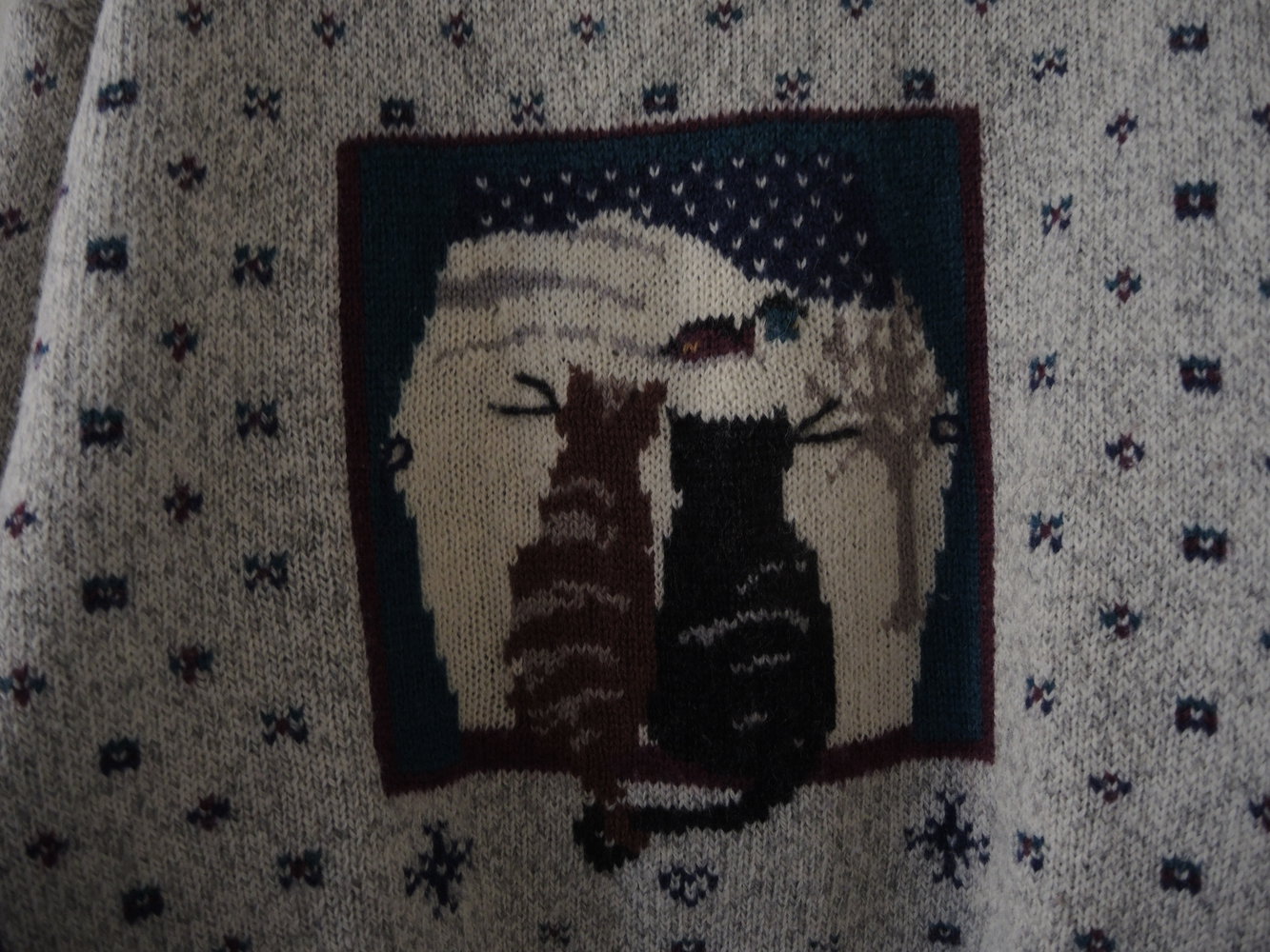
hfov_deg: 63.4
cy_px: 476
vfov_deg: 49.8
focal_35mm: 28
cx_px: 635
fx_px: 1027
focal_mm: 6
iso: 400
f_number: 2
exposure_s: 1/15
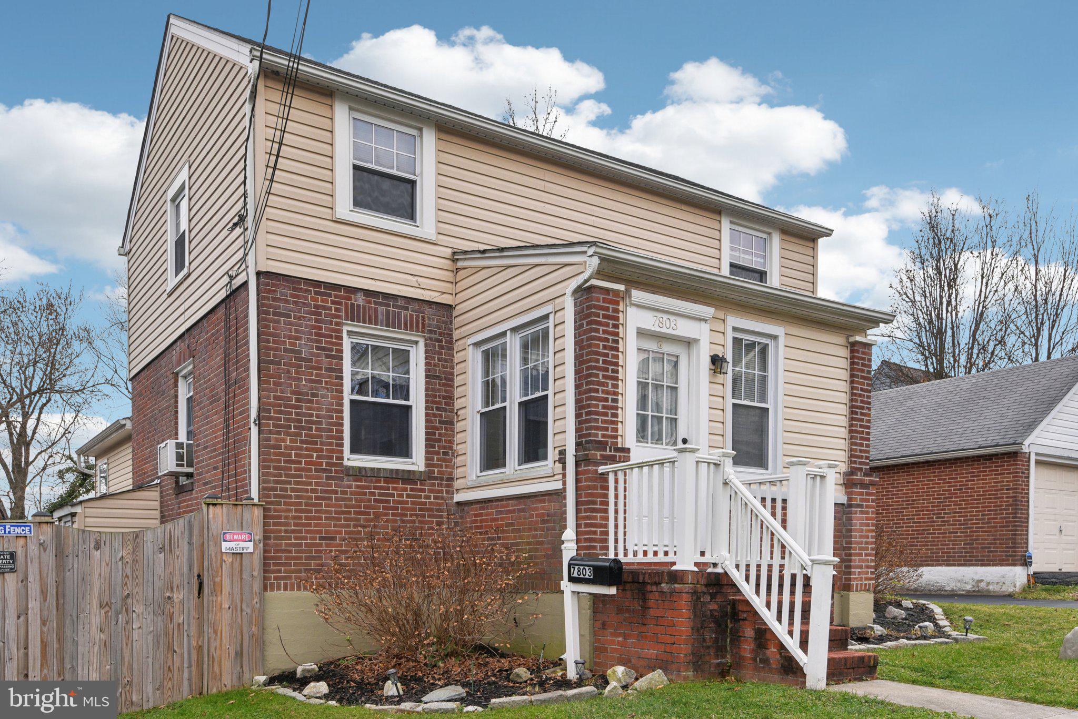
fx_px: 869
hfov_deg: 63.6
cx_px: 539
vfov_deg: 45.0
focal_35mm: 29
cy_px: 360
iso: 400
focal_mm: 29
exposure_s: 1/400
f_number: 8
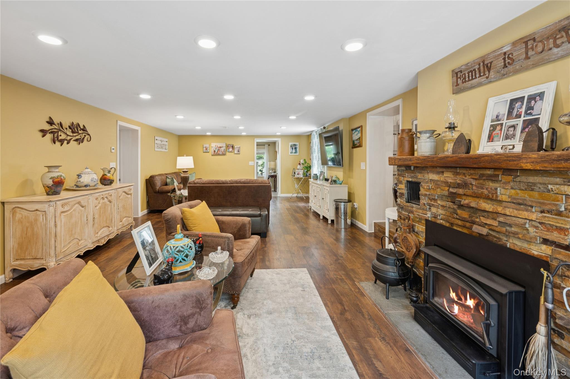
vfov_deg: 81.1
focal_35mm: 14
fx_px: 221
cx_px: 285
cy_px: 190
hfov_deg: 104.3
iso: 200
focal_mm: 14
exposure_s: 1/2.5
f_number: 11
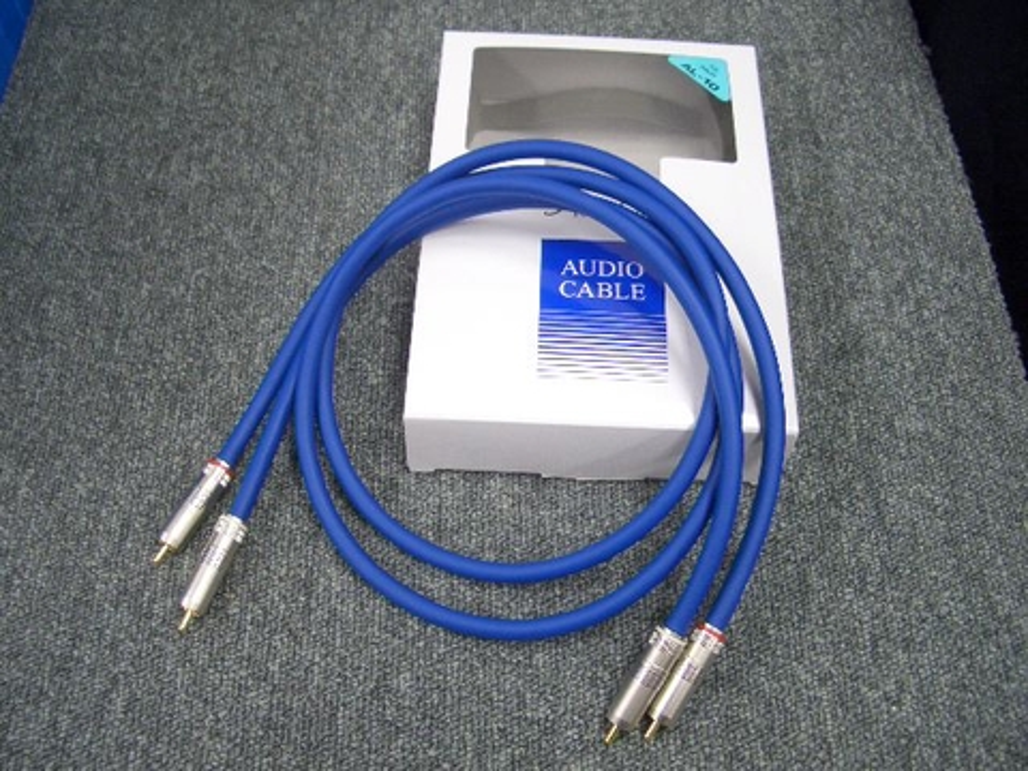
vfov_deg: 40.7
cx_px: 514
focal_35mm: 35
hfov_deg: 52.6
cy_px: 386
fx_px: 1039
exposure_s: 1/25
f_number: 2.6
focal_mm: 5.8
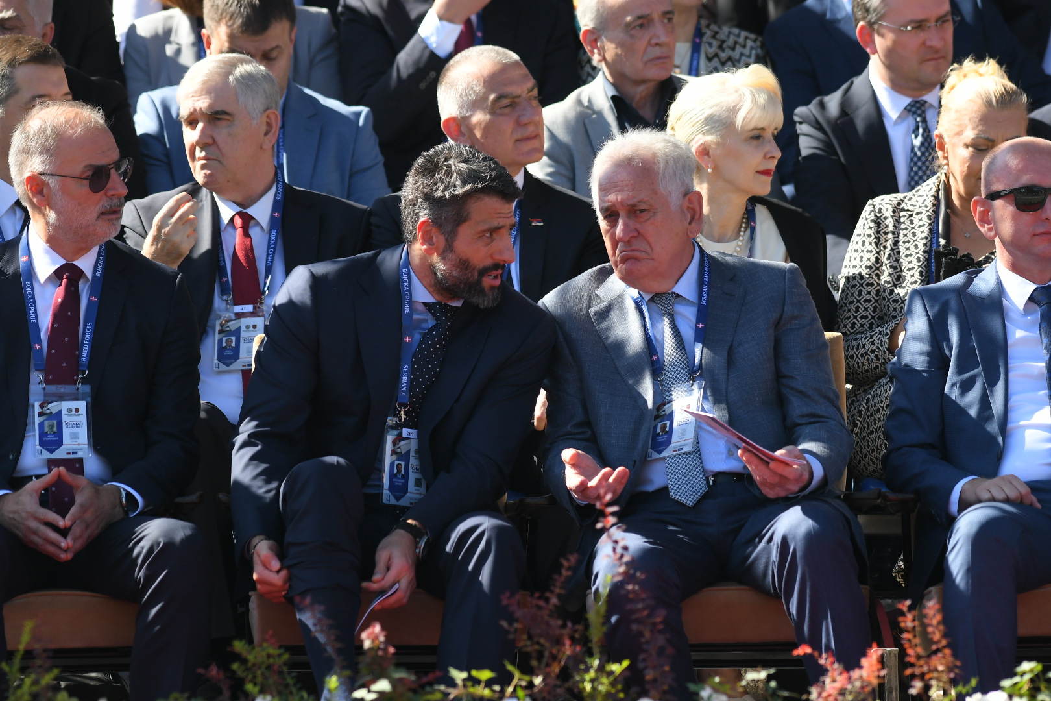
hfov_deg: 4.6
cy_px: 350
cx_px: 526
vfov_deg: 3.1
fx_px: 13136
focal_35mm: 450
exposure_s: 1/1250
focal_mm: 300
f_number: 4.5
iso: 400
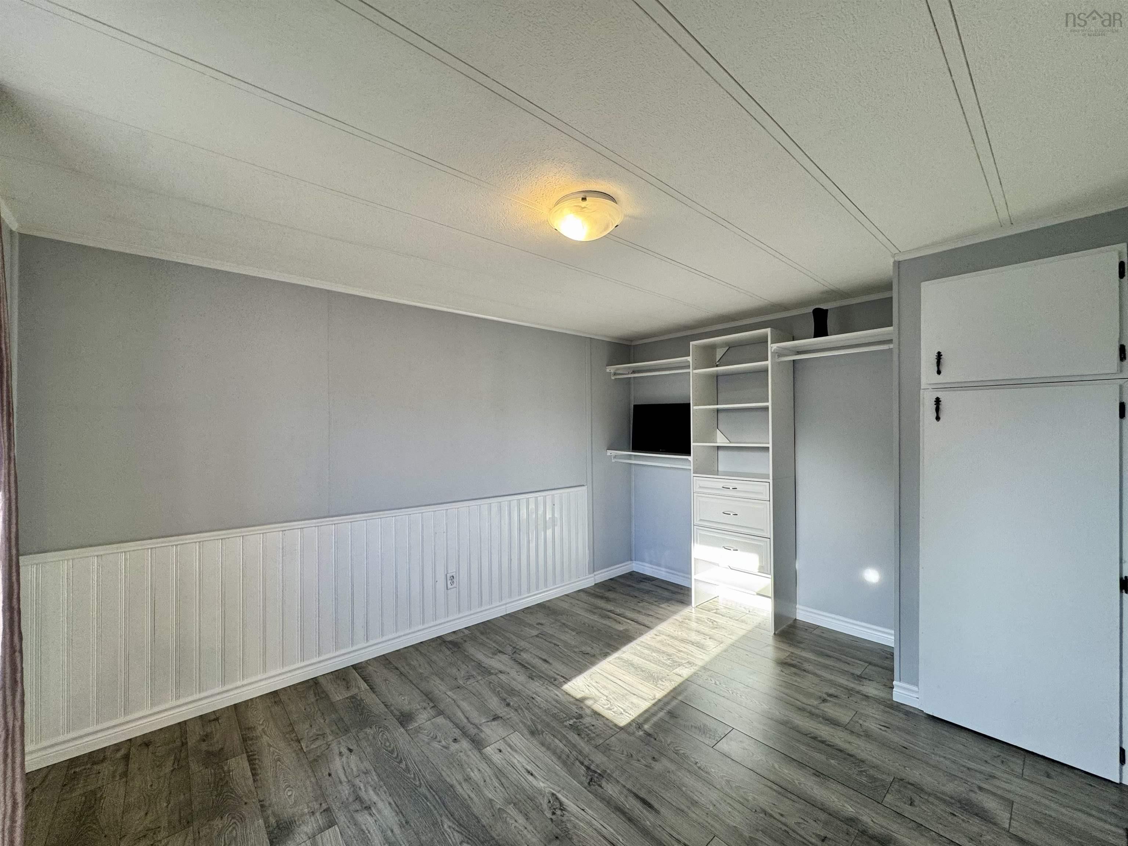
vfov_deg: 85.7
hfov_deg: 102.1
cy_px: 423
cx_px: 564
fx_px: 456
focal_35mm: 14
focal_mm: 2.22
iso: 125
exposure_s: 1/120
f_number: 2.2
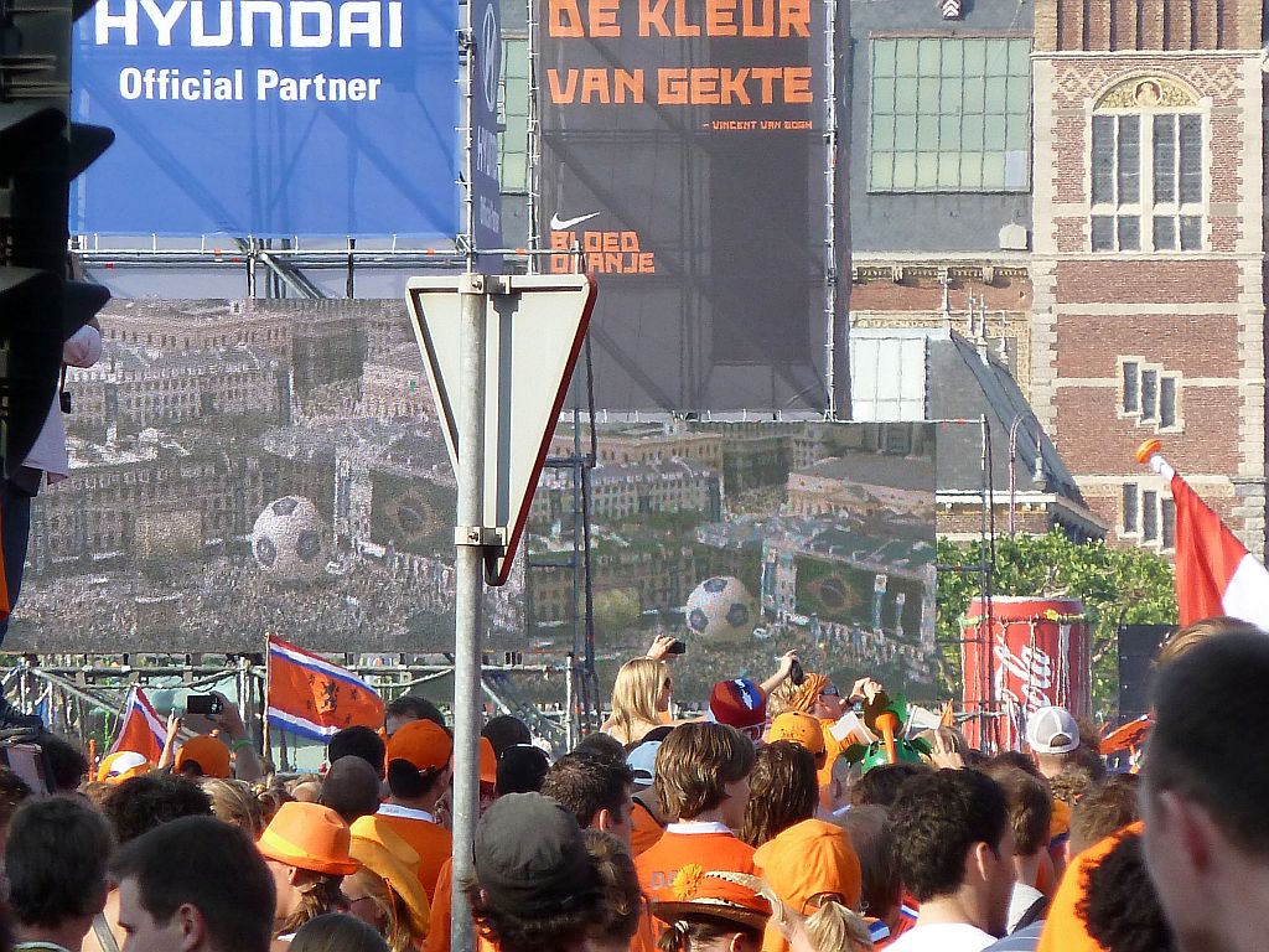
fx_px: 19173
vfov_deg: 2.8
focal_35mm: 523
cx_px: 634
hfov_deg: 3.8
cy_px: 476
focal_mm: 49.2
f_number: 4.9
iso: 160
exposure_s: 1/320
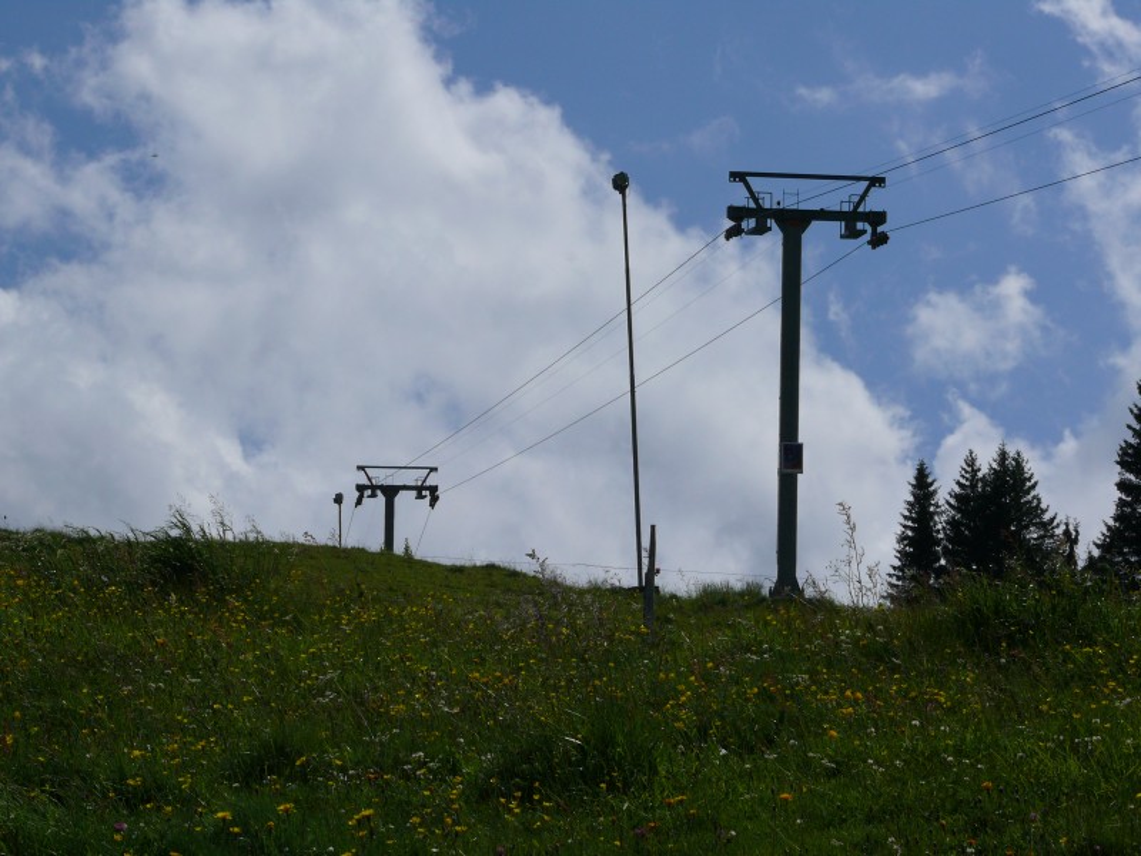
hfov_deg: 15.5
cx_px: 570
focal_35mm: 127
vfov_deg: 11.7
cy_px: 428
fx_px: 4186
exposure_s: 1/1000
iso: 100
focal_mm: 26.9
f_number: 9
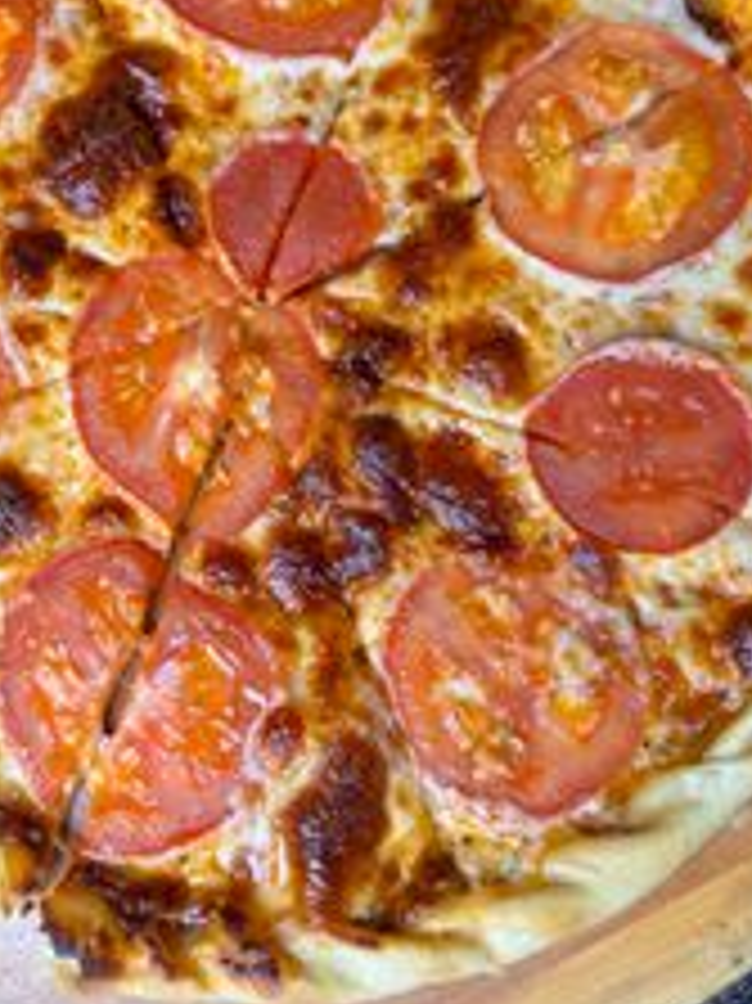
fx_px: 1334
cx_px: 270
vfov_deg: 40.7
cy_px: 335
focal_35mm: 46
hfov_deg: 31.3
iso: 80
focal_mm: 6.86
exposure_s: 1/100
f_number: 1.78
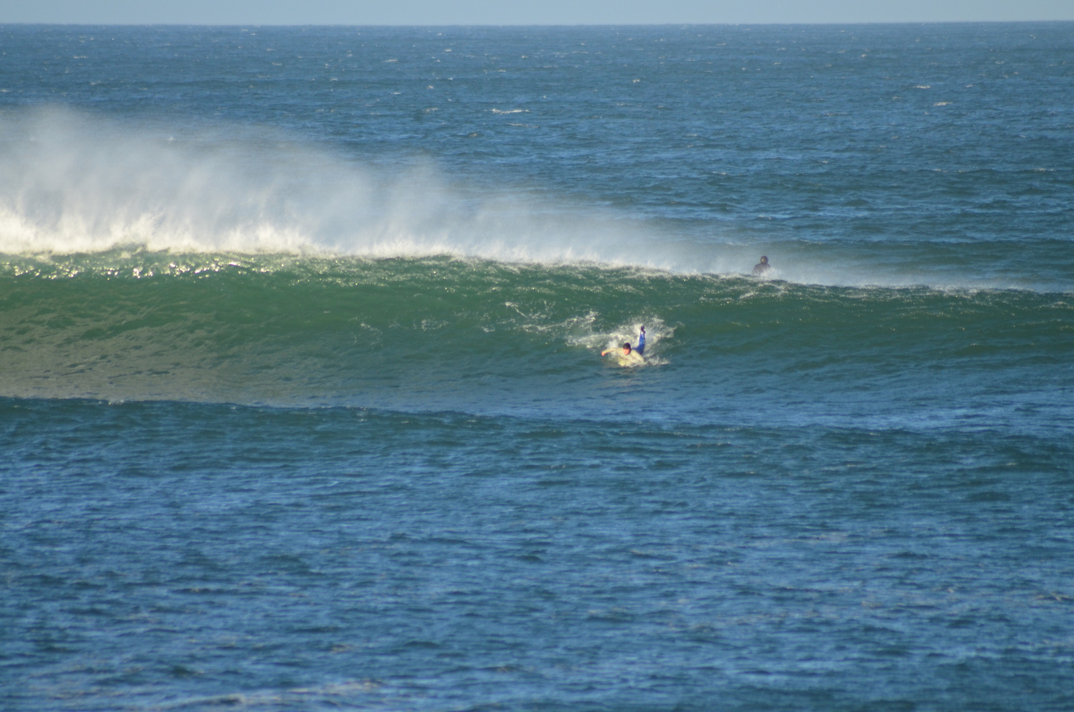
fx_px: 13398
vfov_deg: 3.0
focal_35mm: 450
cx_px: 537
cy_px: 356
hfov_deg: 4.6
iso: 400
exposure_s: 1/1250
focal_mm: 300
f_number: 5.6
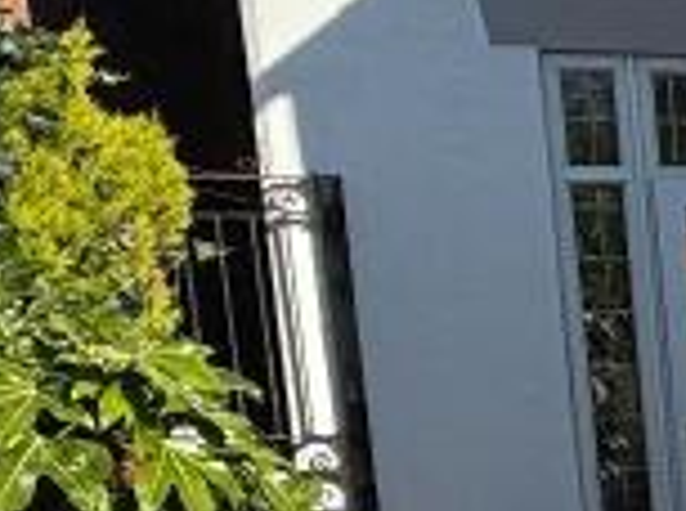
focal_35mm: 94
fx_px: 1858
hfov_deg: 14.8
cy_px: 556
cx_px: 1565
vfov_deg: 15.3
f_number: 2.2
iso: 50
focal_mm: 2.22
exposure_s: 1/4149
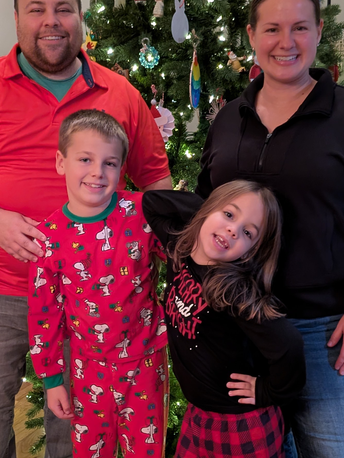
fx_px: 716
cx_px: 147
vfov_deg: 35.3
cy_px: 293
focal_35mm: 54
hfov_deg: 27.0
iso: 571
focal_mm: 4.53
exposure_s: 1/30
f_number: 1.7
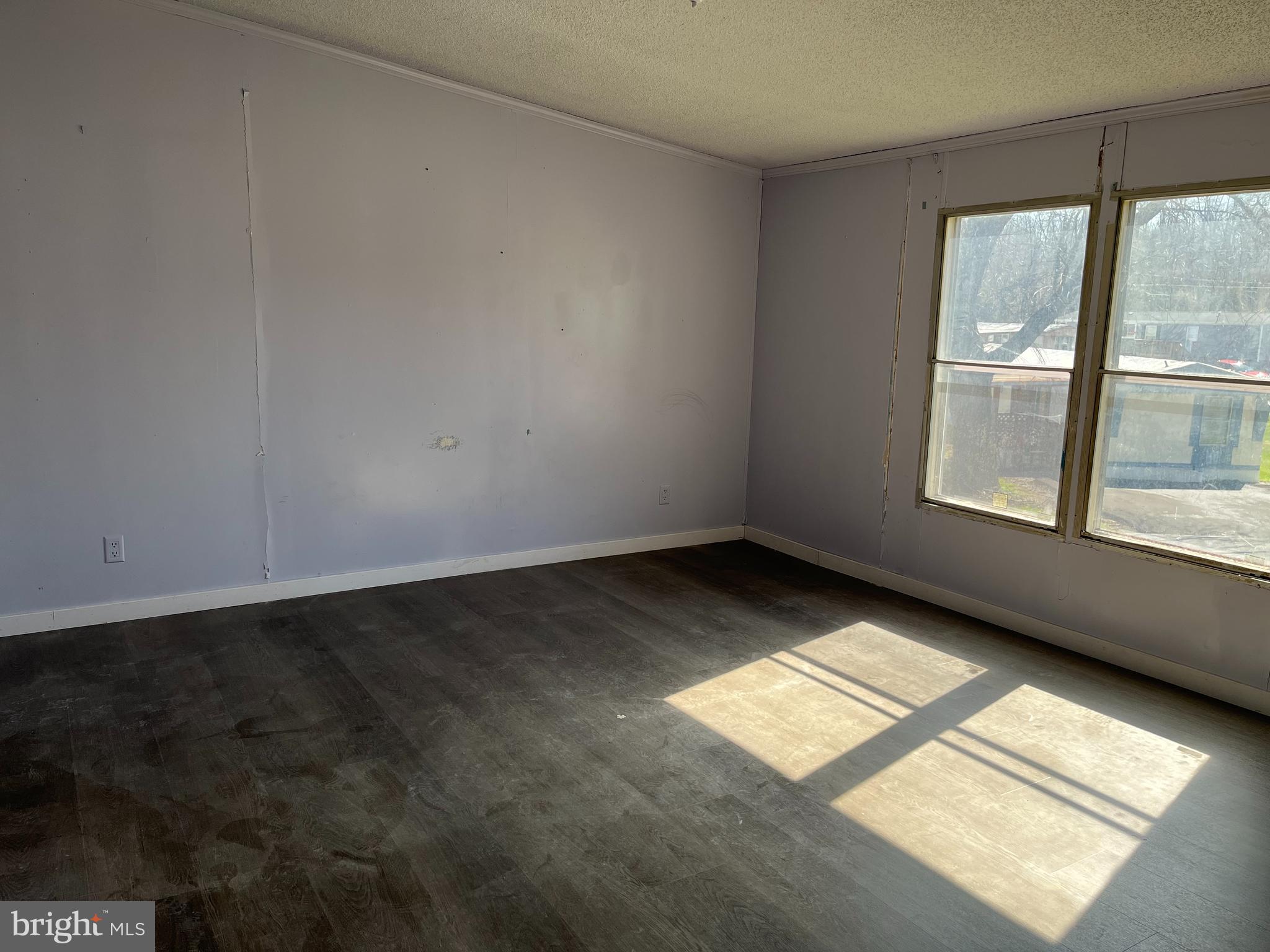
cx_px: 635
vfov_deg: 53.1
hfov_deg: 67.3
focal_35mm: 26
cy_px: 476
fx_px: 954
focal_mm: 5.1
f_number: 1.6
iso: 50
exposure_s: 1/315
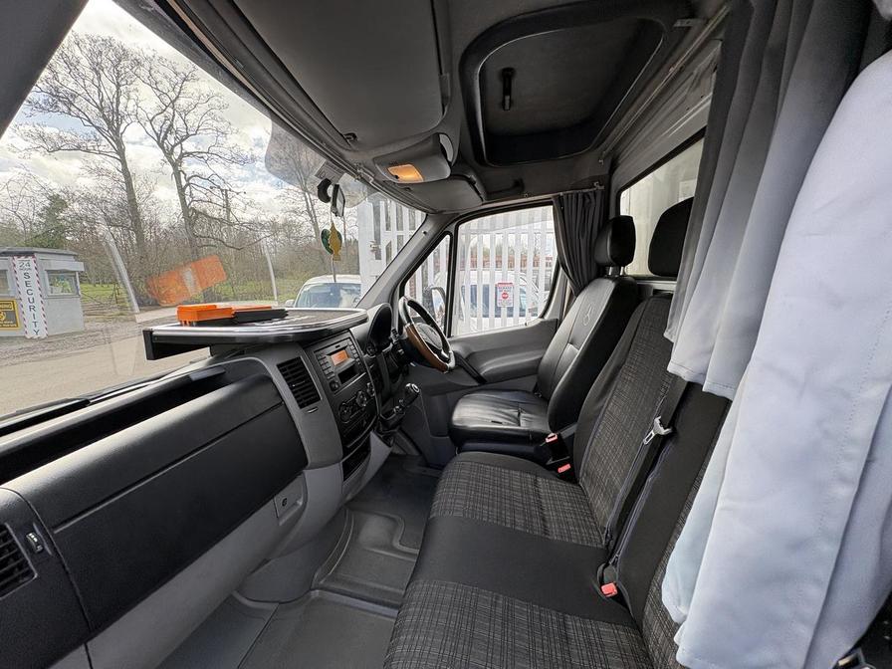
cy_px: 334
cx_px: 446
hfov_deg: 102.1
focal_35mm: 14
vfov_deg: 85.7
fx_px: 361
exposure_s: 1/207
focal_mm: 2.22
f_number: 2.2
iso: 50
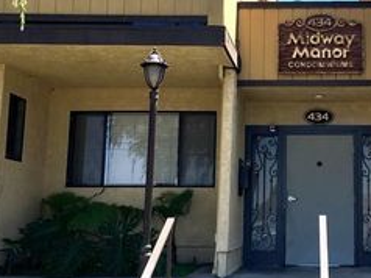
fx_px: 653
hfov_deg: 30.8
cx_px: 307
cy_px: 116
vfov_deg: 24.0
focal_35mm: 61
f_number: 2.2
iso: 25
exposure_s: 1/651
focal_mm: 4.15
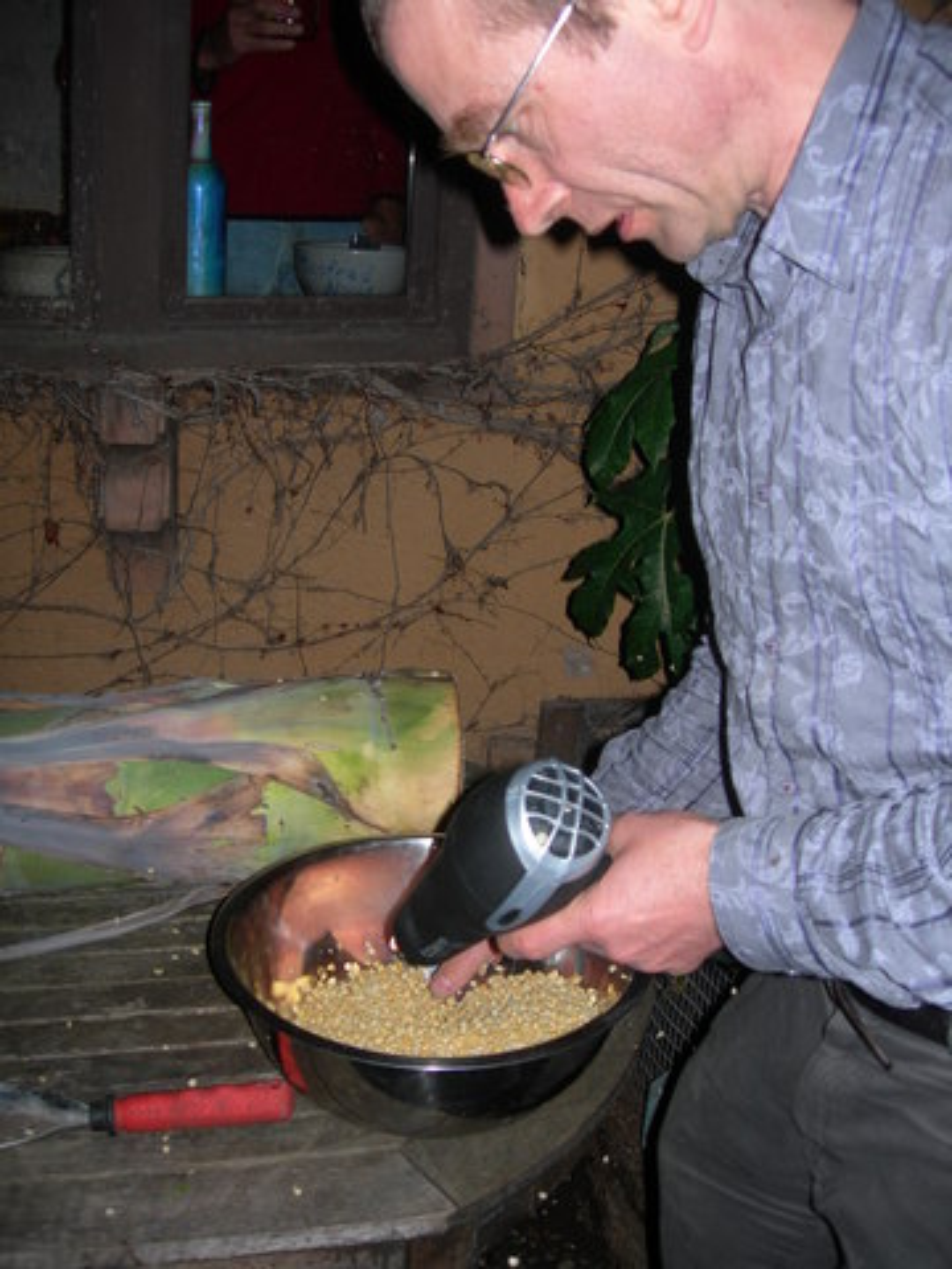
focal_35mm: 38
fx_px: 1393
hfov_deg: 37.7
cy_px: 634
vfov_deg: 49.0
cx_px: 476
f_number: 2.8
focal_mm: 7.8
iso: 50
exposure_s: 1/60.1
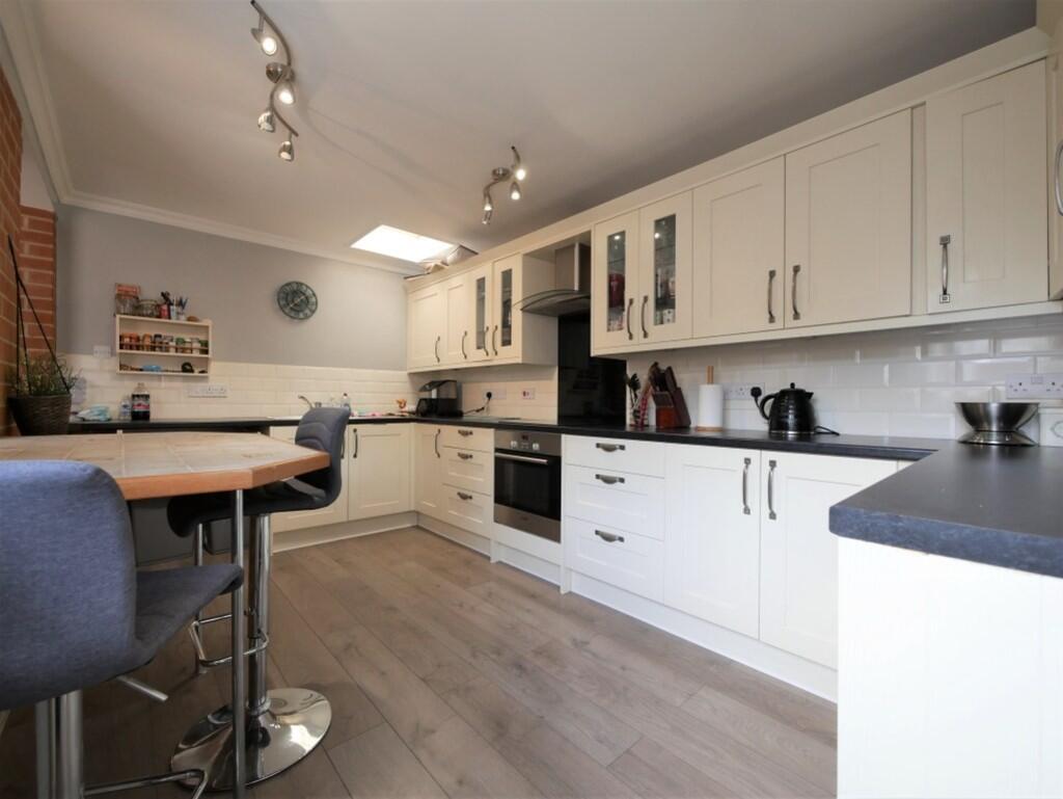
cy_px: 400
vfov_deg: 85.7
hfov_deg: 102.0
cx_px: 532
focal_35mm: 14
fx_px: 430
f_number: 4
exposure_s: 1/60
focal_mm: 7
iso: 320
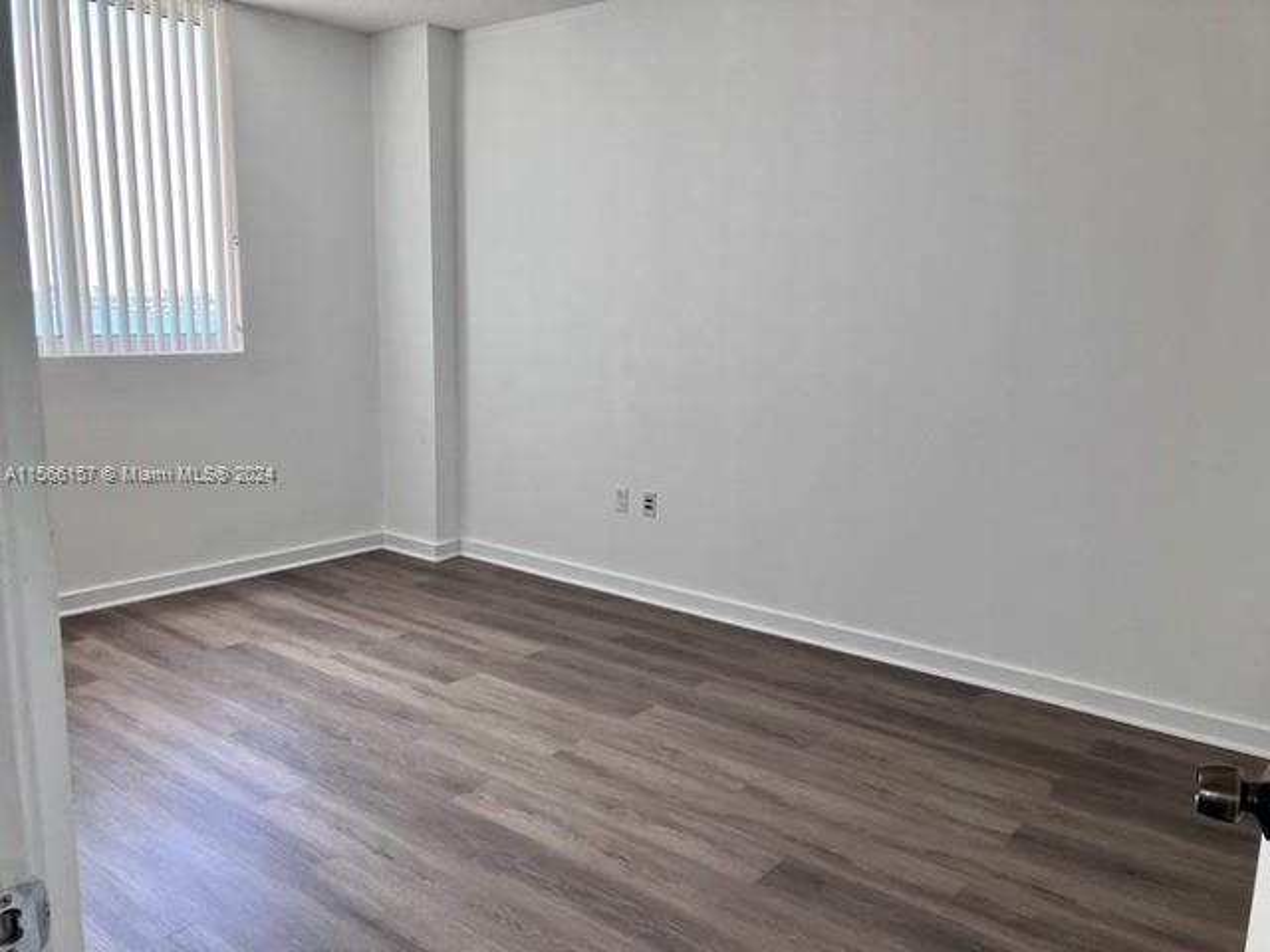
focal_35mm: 28
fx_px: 1027
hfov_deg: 63.4
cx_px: 635
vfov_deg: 49.7
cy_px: 476
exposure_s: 1/120
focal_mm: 3.99
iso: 80
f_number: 1.8
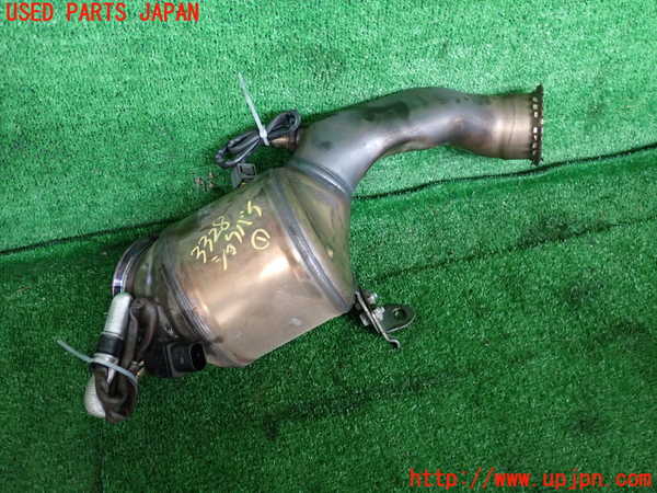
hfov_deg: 60.0
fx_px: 569
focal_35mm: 30
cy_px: 246
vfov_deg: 46.8
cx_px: 328
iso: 500
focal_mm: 5.4
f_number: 2.3
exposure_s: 1/30
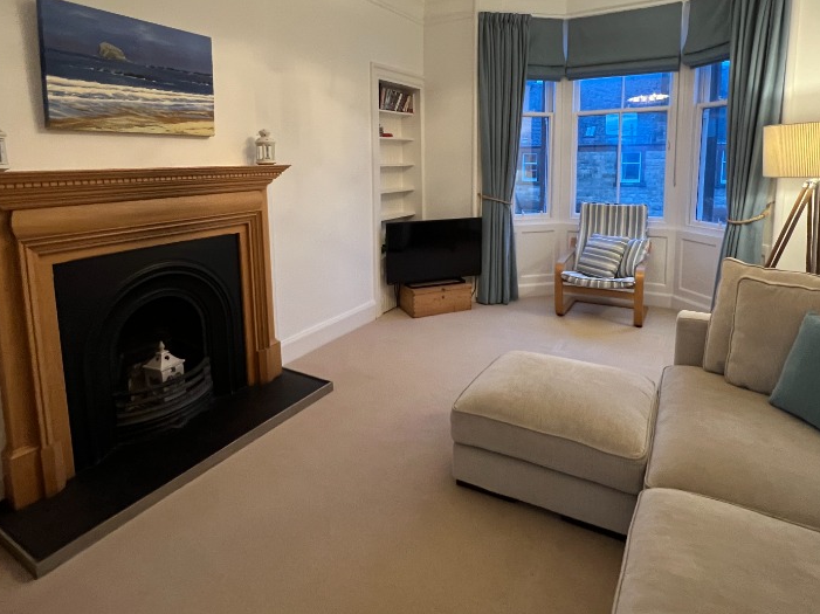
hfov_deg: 84.7
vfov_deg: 67.4
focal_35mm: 19
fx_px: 450
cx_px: 415
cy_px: 222
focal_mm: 1.57
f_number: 1.8
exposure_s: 1/50
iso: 400
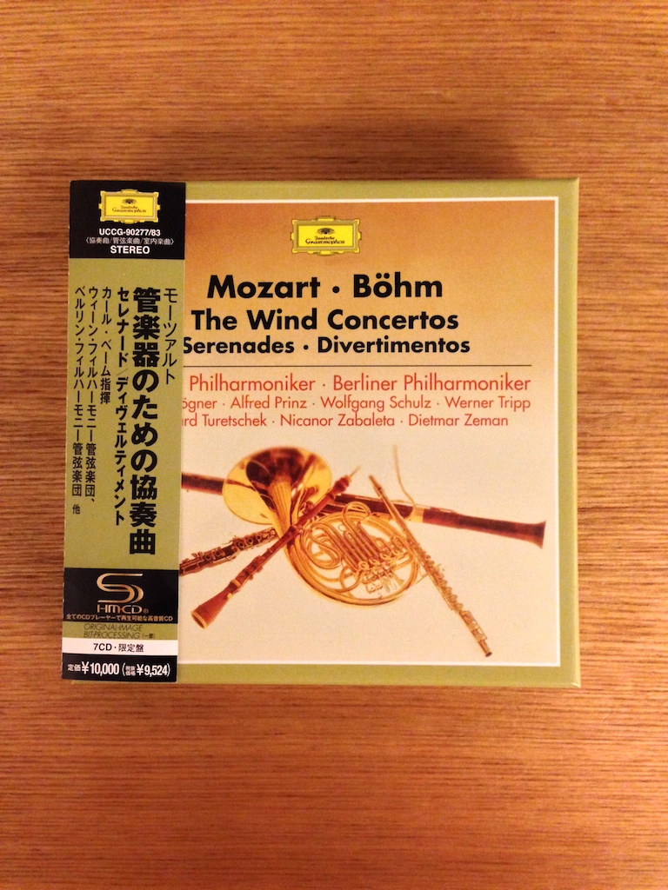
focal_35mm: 33
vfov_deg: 55.4
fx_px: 849
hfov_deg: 42.9
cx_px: 334
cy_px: 445
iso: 500
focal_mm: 4.12
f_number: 2.4
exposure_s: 1/15
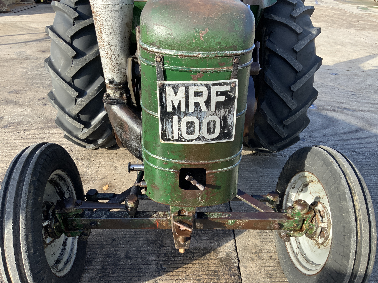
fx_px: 317
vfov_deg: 48.2
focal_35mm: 29
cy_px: 142
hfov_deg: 61.7
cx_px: 189
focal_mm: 3
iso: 16
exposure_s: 1/331
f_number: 1.8
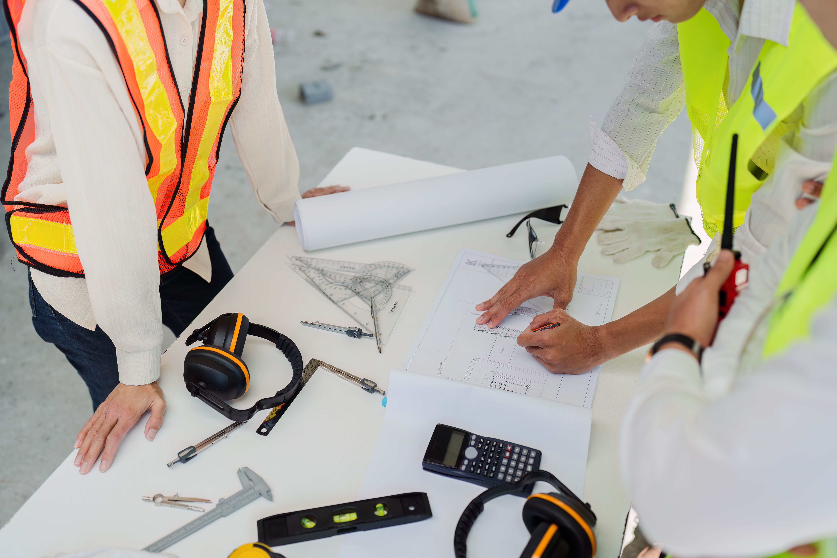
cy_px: 279
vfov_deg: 37.9
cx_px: 418
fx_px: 814
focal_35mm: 35
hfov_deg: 54.4
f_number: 2
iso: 100
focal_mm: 35
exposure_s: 1/1000
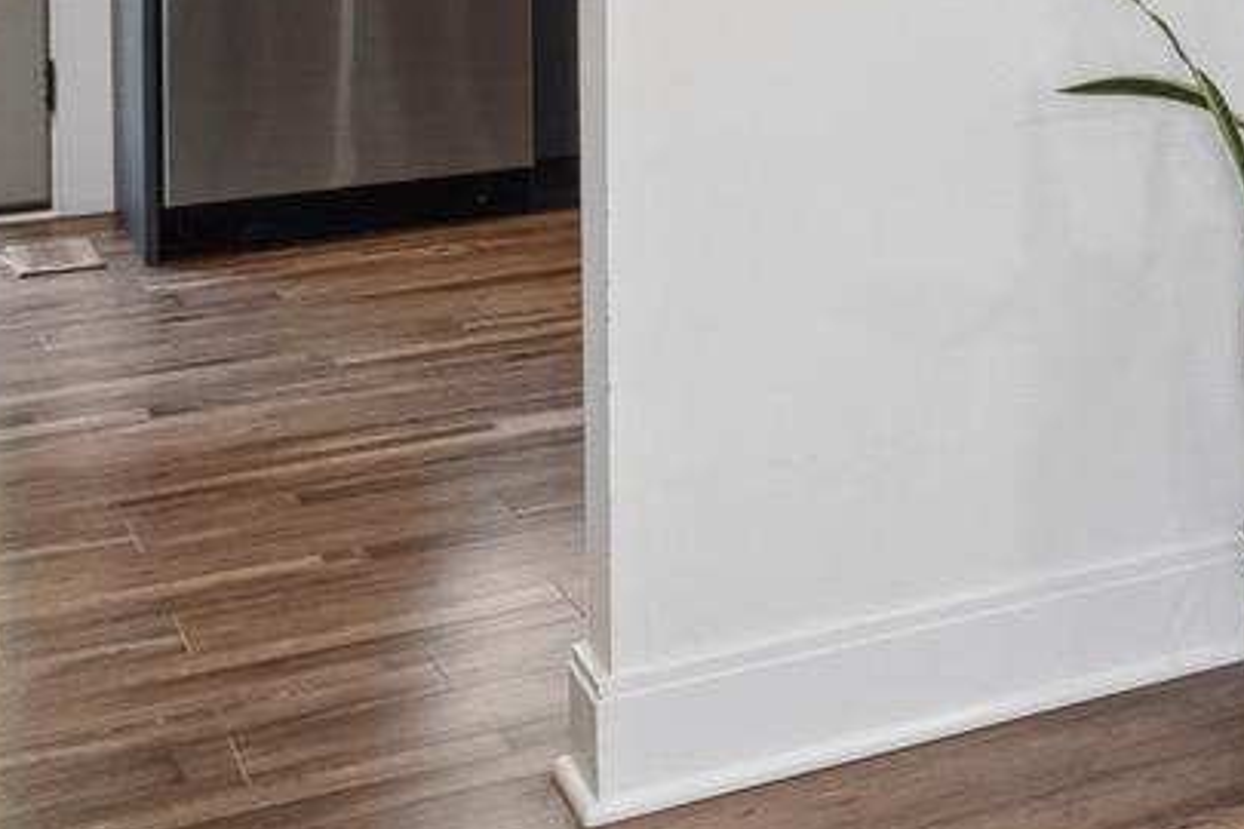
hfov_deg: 18.1
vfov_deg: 15.7
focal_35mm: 81
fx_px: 2799
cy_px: -345
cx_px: 2414
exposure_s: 1/13
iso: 320
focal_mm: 16
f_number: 8
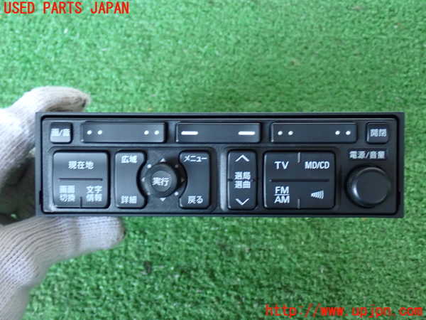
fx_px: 578
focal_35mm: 47
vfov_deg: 30.9
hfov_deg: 40.4
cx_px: 213
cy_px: 160
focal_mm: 8.4
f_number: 3.1
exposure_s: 1/25
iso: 800
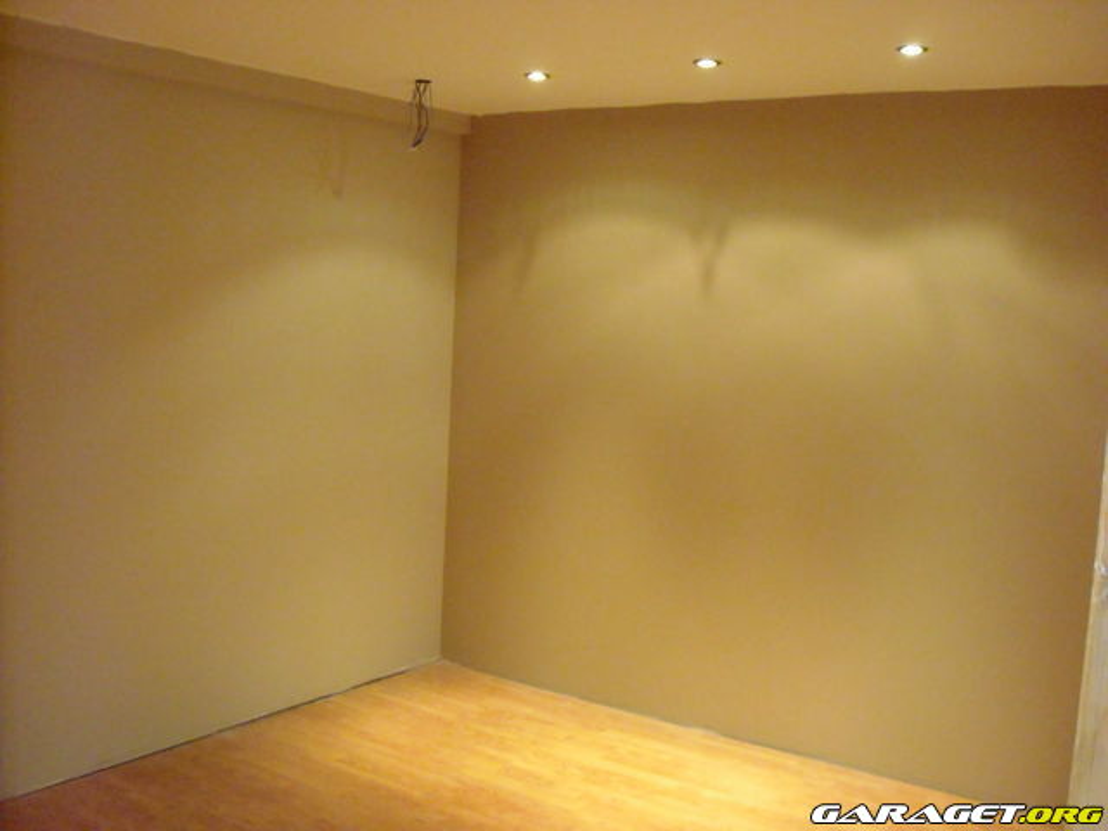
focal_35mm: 37
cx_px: 554
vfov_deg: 38.7
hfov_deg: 50.1
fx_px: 1184
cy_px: 416
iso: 1000
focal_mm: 6.2
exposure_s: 1/40
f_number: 2.7
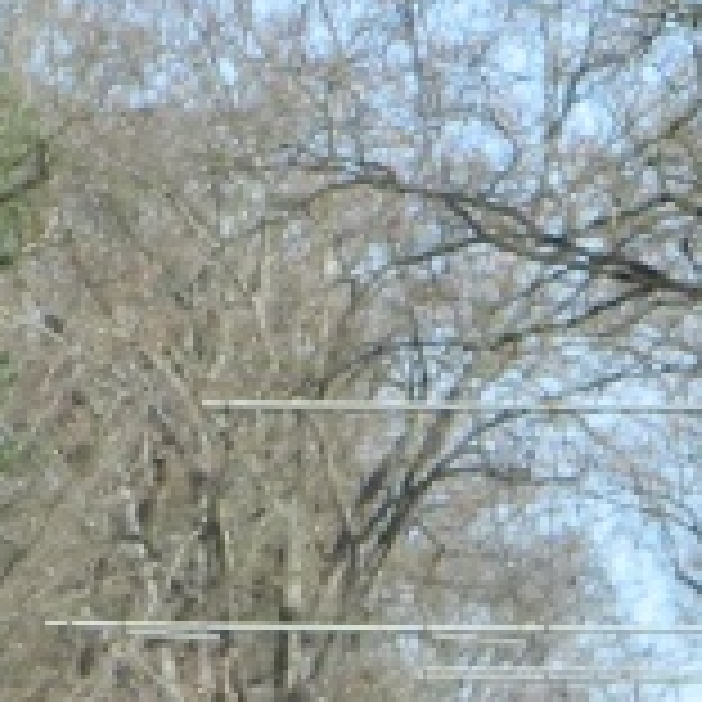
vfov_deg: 2.9
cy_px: 698
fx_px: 13697
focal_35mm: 597
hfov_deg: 2.9
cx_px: -1584
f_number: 4.5
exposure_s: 1/250
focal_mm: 18.6
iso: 80
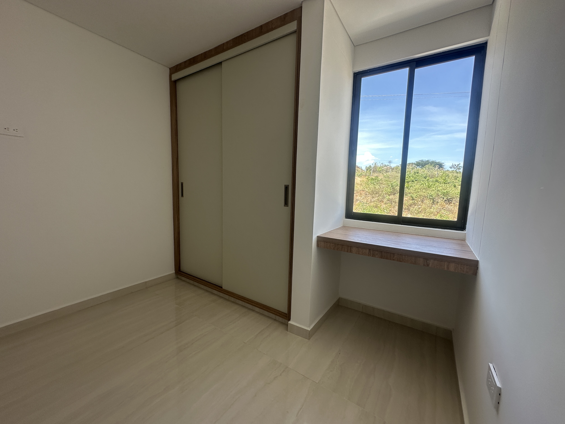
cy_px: 212
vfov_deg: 85.7
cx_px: 282
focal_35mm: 14
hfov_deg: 102.1
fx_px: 229
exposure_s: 1/163
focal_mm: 2.22
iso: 40
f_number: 2.2
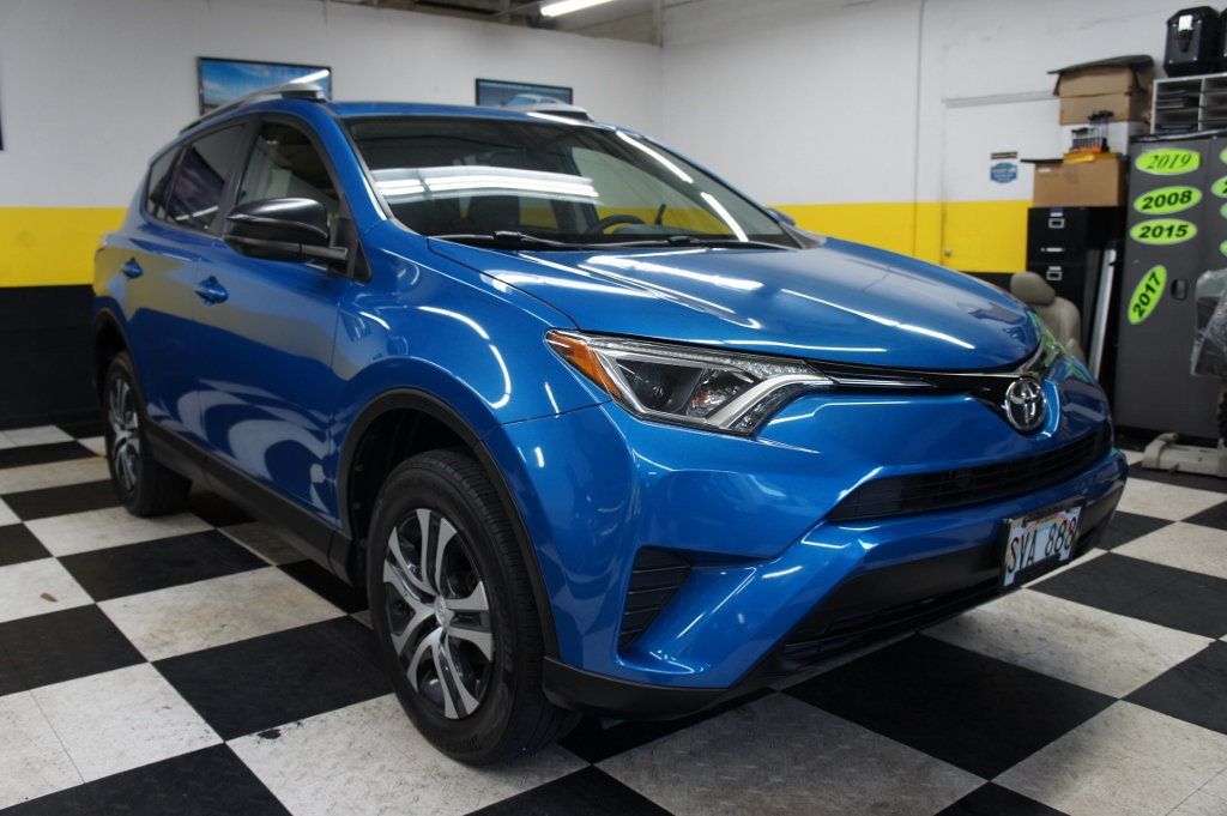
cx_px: 614
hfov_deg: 64.6
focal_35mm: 28
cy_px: 408
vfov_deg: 45.6
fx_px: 971
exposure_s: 1/30
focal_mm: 19
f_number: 4
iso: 250
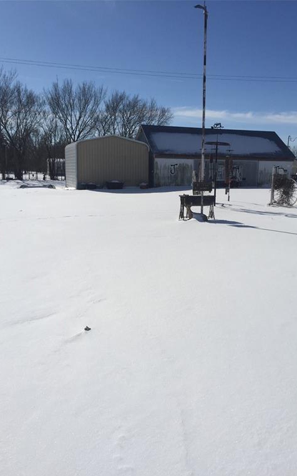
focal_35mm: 31
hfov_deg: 40.5
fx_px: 402
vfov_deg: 61.2
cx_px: 166
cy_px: 239
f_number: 2.2
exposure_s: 1/9901
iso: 32
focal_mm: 4.15
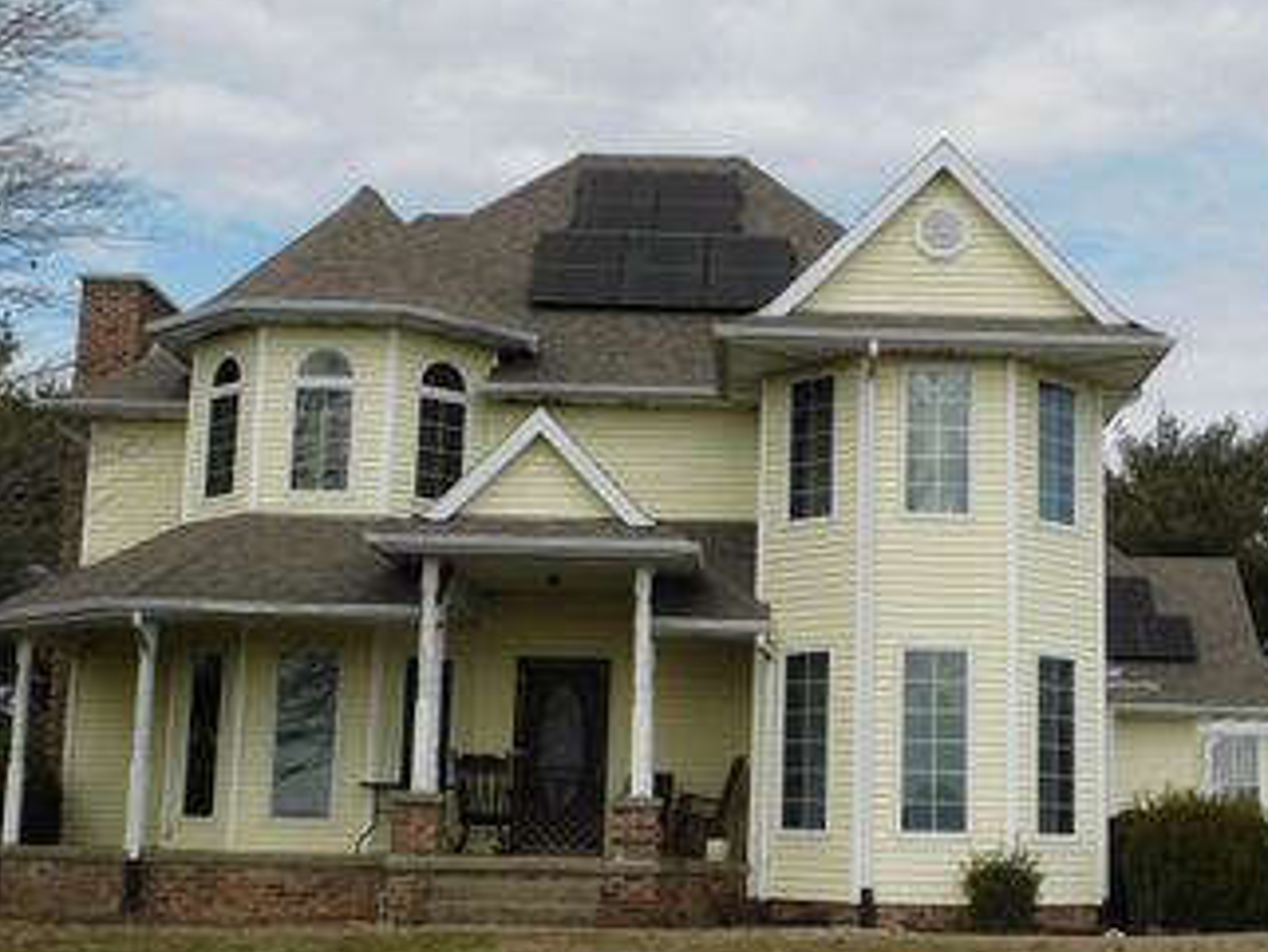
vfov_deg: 26.1
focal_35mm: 56
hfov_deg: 34.2
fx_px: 2052
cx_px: 794
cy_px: 519
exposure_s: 1/1250
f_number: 3.5
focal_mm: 6.3
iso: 125
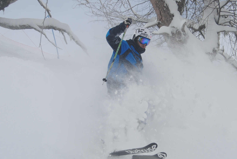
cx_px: 143
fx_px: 797
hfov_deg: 16.9
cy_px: 117
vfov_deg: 11.4
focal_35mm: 121
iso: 125
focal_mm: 45
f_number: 5.3
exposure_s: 1/1000
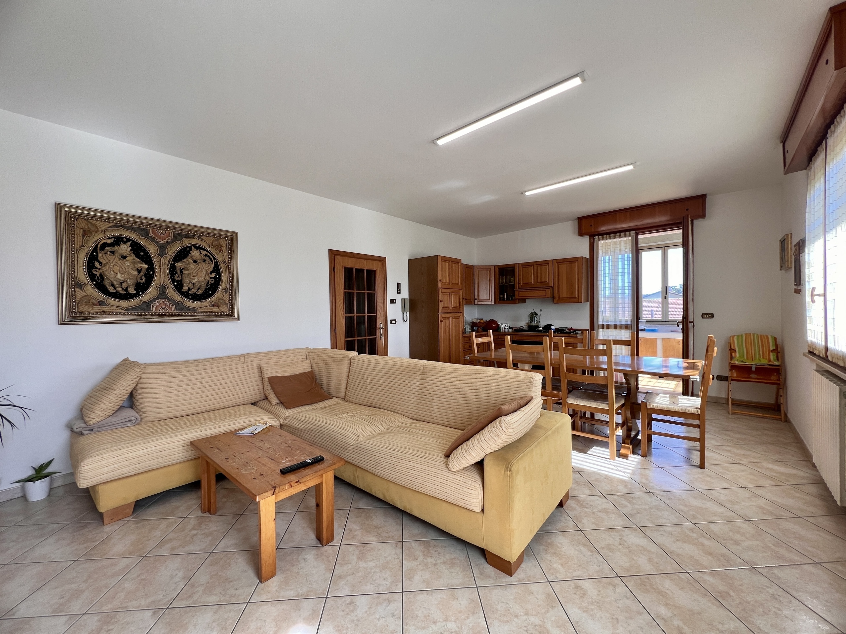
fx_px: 318
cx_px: 423
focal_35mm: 13
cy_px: 317
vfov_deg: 89.9
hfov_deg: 106.2
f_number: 1.8
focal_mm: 1.57
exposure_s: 1/100
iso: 50
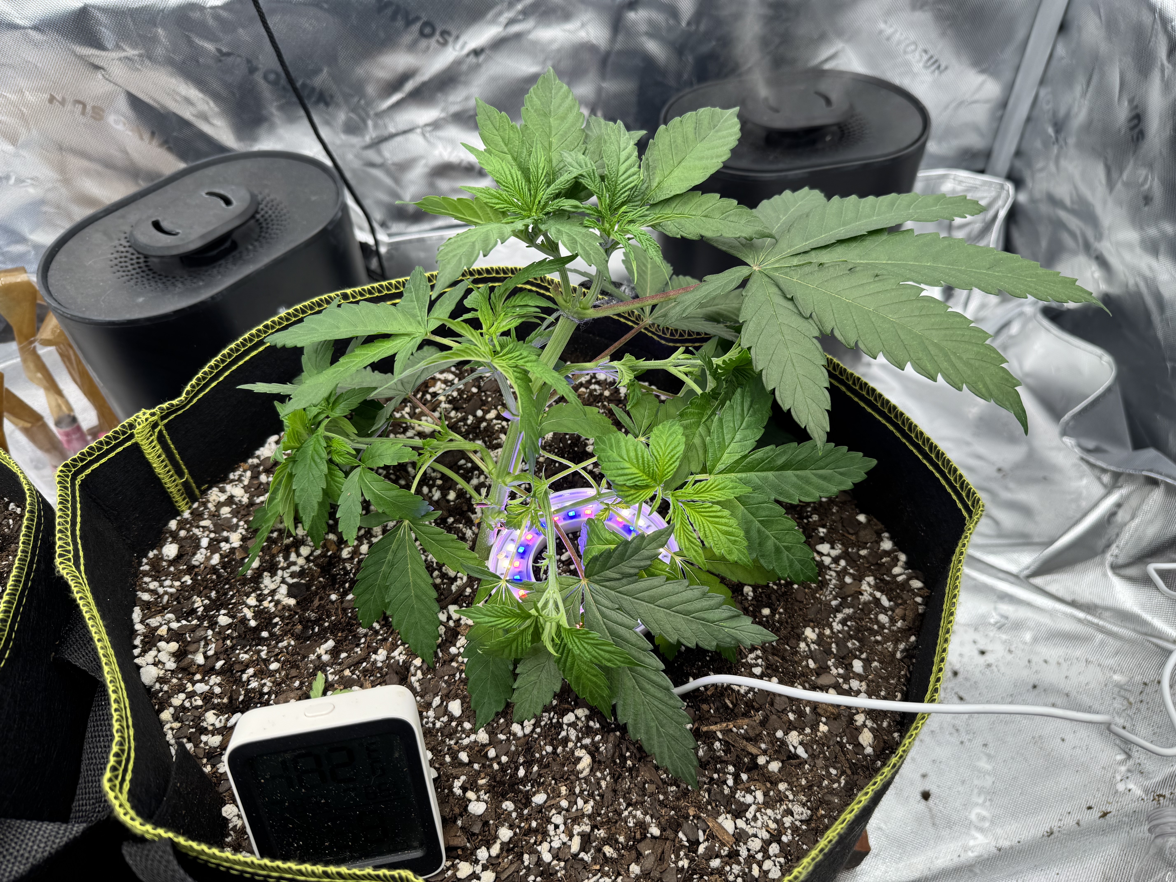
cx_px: 588
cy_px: 441
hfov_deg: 71.6
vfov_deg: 56.8
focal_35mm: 24
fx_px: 815
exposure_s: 1/639
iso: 80
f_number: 1.78
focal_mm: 6.76
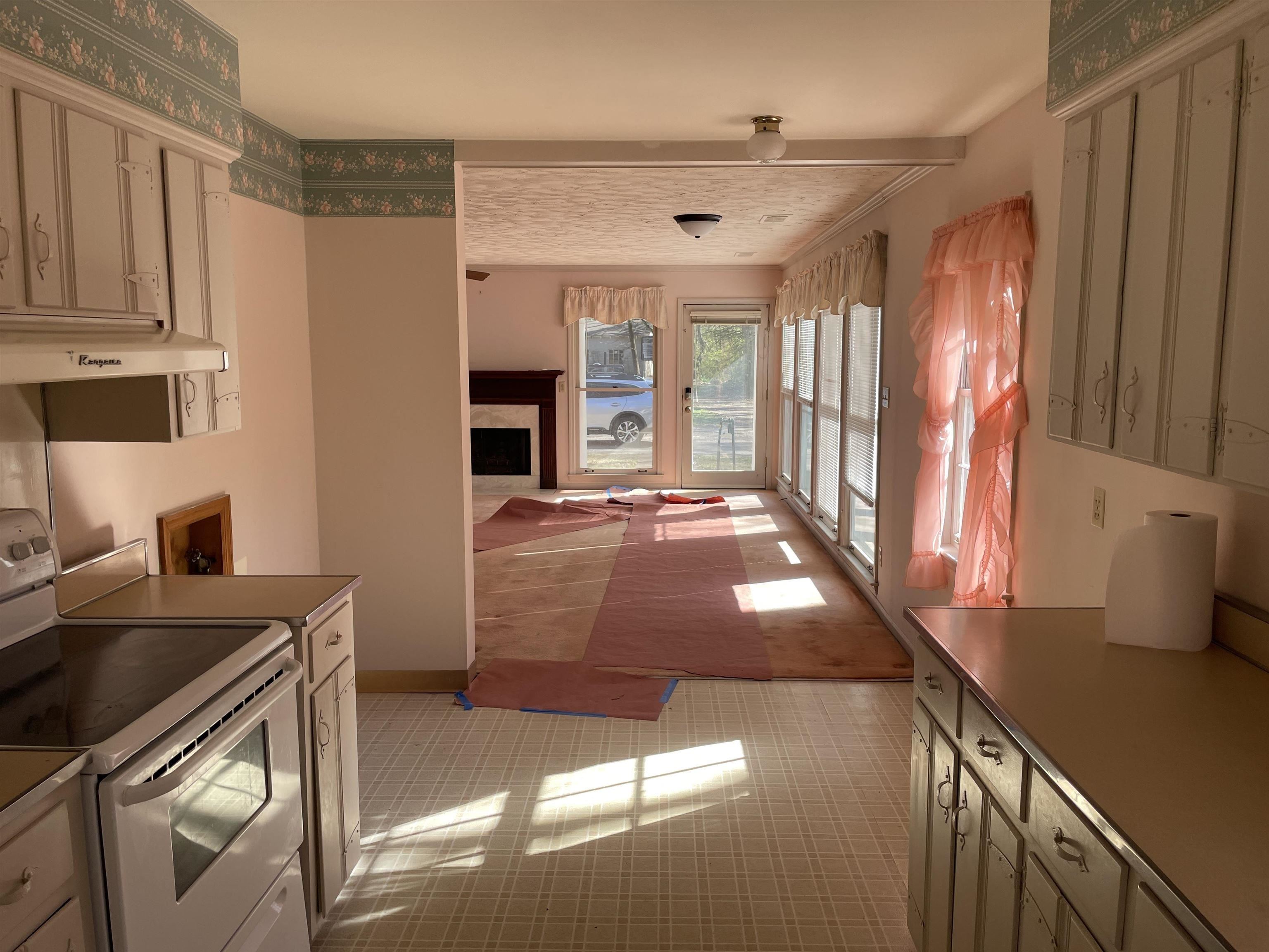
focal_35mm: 26
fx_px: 953
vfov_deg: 53.1
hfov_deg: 67.3
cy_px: 476
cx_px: 634
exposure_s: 1/121
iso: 40
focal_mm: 4.2
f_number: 1.6
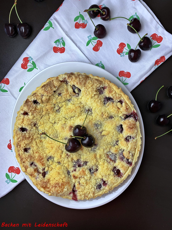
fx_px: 172
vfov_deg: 67.3
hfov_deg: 53.1
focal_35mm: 26
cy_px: 115
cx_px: 86
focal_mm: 4.25
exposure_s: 1/100
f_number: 1.8
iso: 25
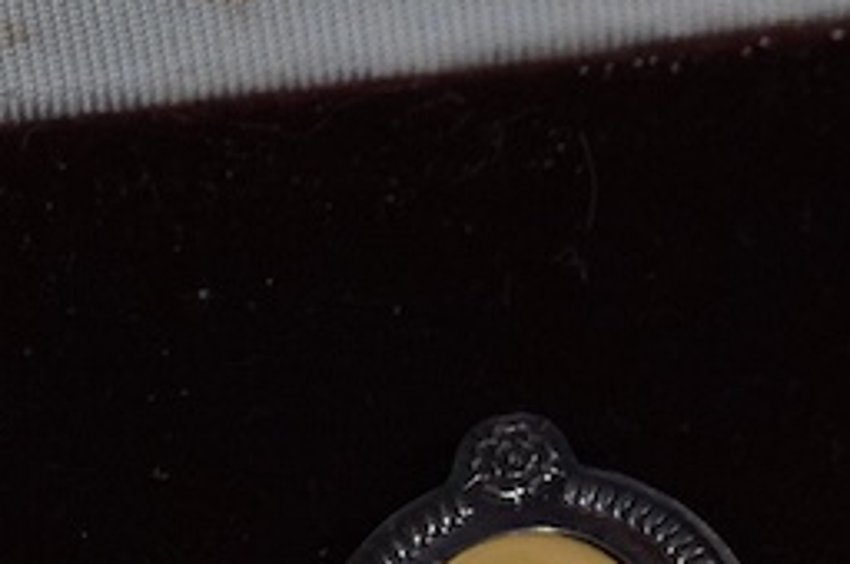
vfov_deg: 6.9
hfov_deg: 9.6
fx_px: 4669
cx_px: 1748
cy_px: 727
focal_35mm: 198
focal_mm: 30
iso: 2500
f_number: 6.3
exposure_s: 1/400
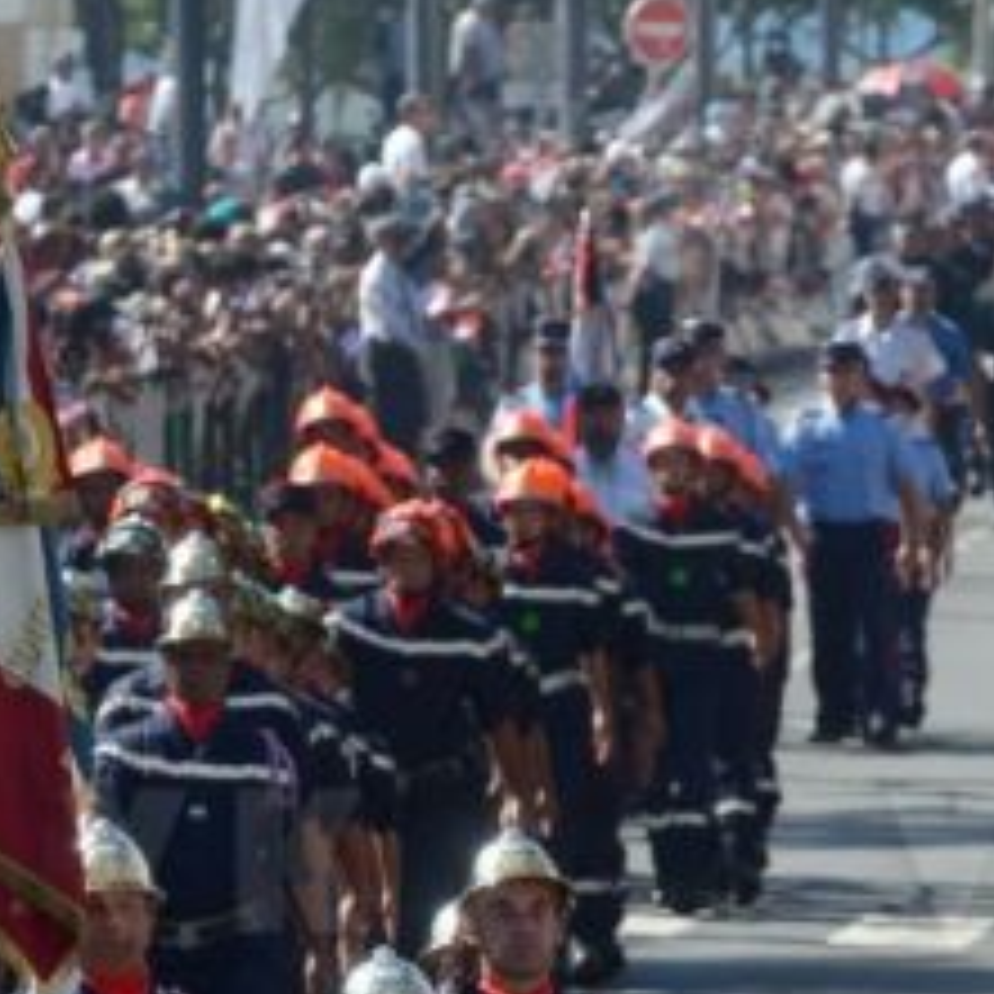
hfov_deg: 2.0
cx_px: 612
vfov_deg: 2.0
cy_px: 998
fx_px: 28394
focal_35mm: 874
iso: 160
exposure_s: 1/500
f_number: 8
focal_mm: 190
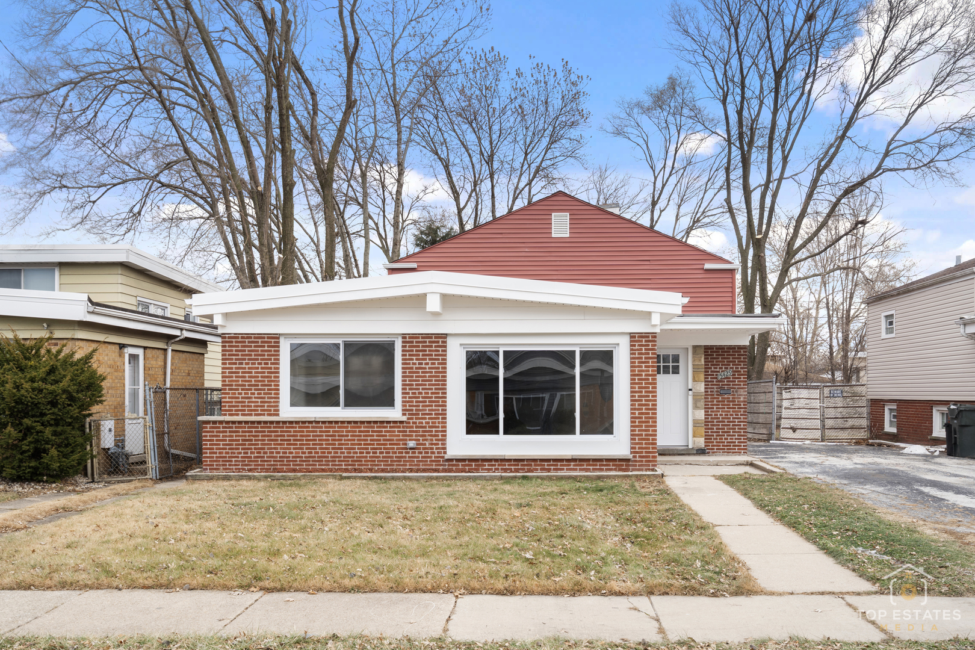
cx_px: 488
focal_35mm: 35
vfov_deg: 37.9
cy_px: 325
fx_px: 948
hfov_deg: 54.4
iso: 200
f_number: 10
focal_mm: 35
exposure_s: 1/8
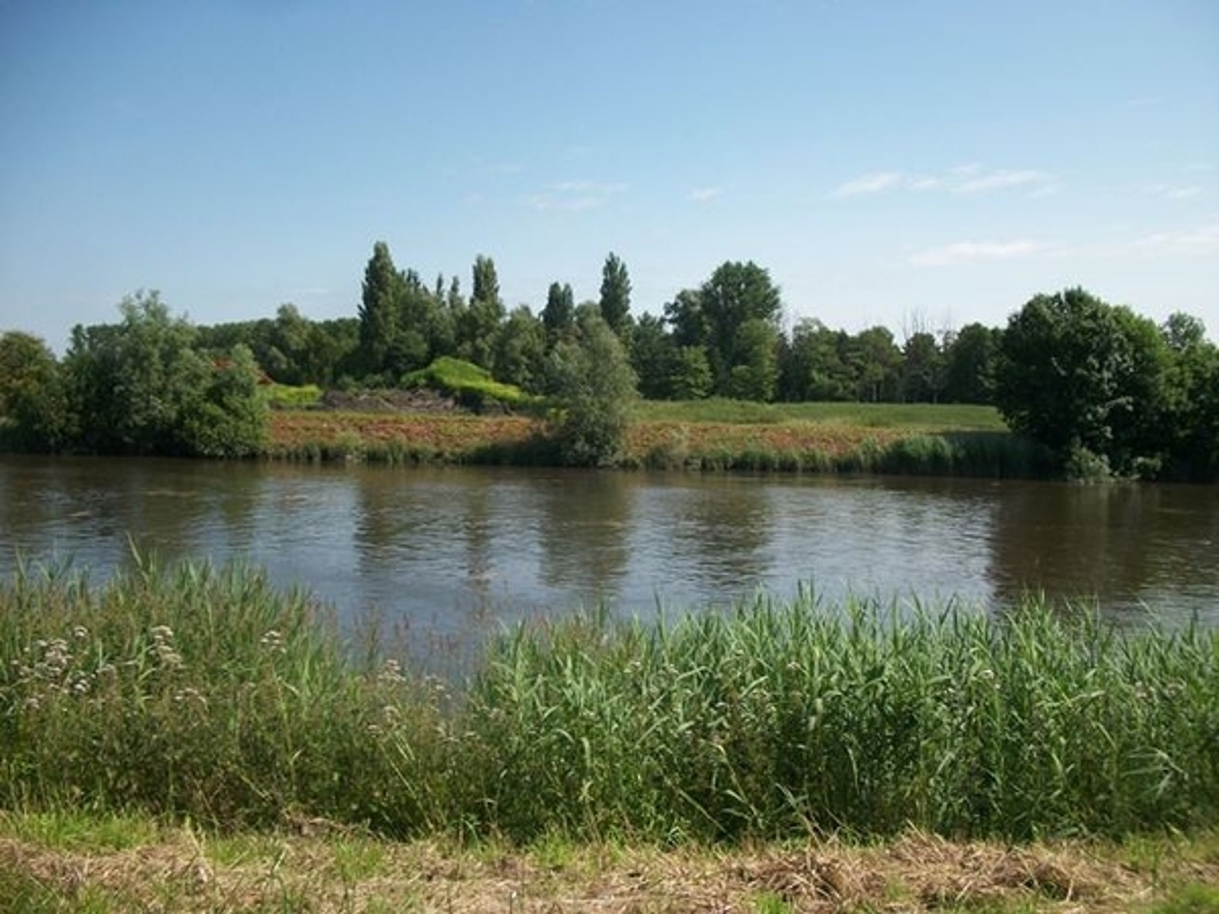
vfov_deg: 44.2
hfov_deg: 56.8
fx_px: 1127
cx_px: 610
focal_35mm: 32
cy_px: 457
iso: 80
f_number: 8.8
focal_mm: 5.7
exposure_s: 1/160
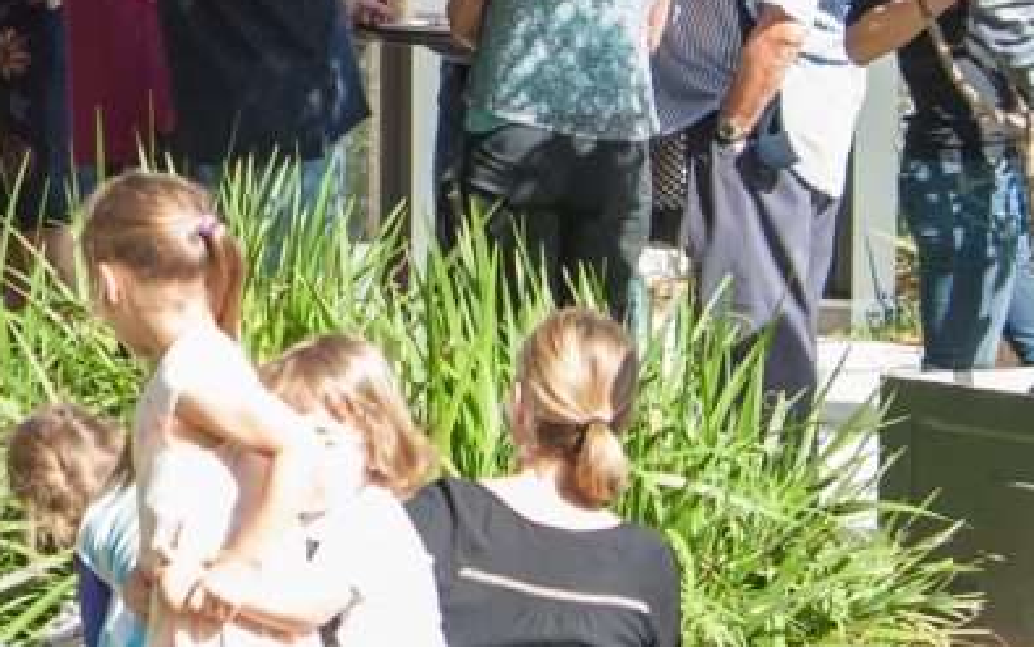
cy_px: 38
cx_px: -304
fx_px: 5947
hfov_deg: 9.8
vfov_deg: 6.2
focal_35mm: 211
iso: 800
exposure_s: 1/500
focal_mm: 80
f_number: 5.6
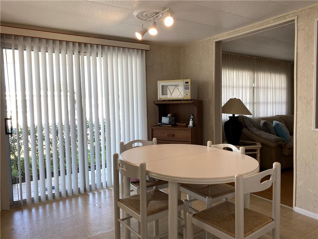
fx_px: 239
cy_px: 120
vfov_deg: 53.1
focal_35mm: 26
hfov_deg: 67.3
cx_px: 159
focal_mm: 4.25
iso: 32
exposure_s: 1/120
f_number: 1.8
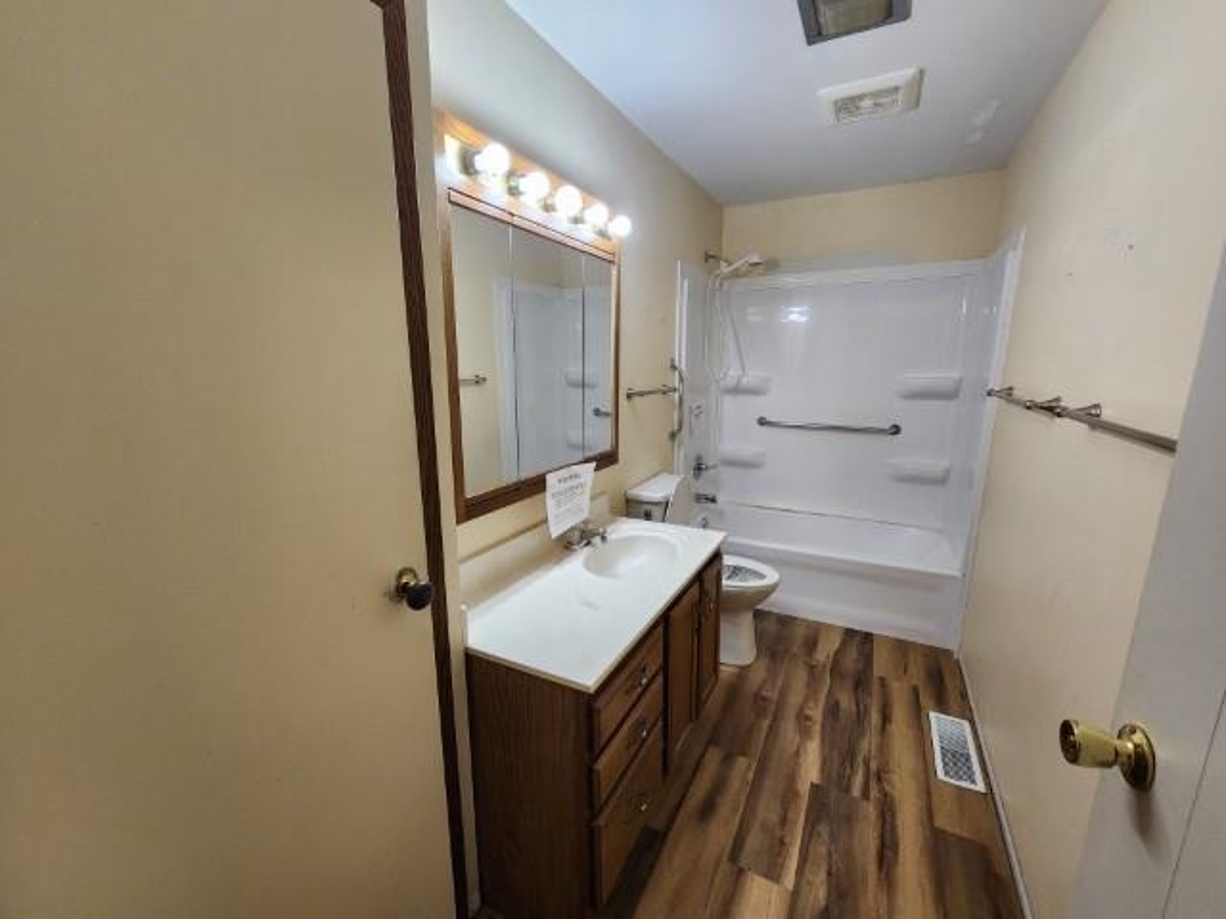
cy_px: 460
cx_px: 613
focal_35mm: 13
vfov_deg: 89.9
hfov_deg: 106.2
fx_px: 460
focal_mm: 2.2
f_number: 2.2
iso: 200
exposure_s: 1/60
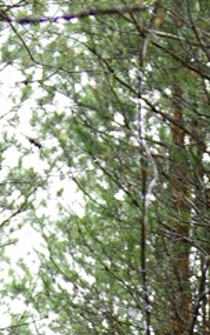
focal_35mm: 352
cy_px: 877
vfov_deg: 5.7
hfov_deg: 3.7
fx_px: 3221
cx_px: -24
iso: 100
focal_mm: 40
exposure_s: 1/100
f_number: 3.5
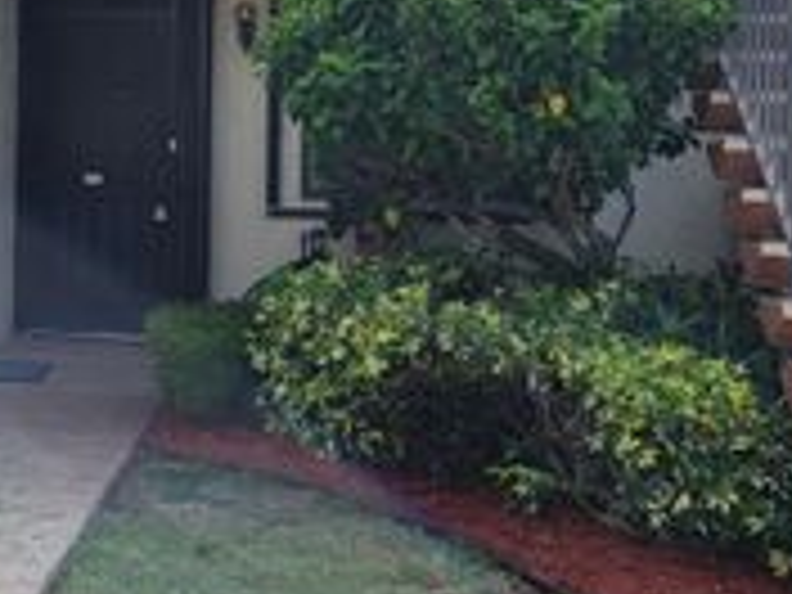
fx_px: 1693
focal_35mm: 74
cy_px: 196
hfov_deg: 24.4
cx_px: -104
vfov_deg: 19.8
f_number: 1.8
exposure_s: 1/1521
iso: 40
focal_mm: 5.4
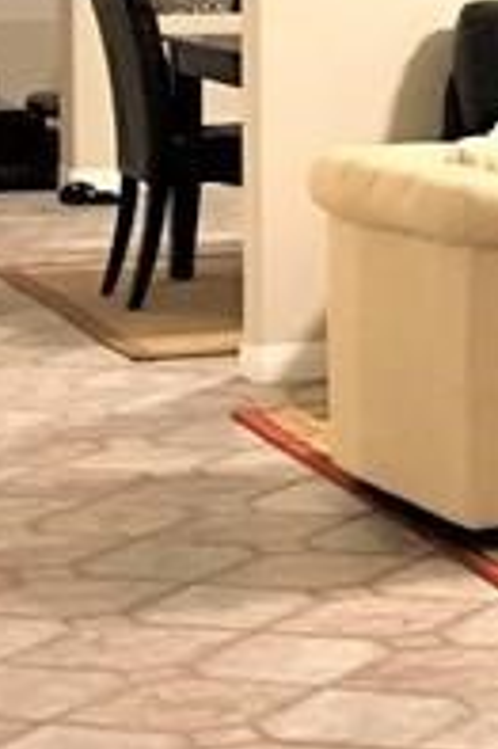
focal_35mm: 157
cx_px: 1194
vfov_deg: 13.0
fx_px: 3263
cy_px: 65
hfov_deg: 8.1
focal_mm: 4.15
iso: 200
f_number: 2.2
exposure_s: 1/15
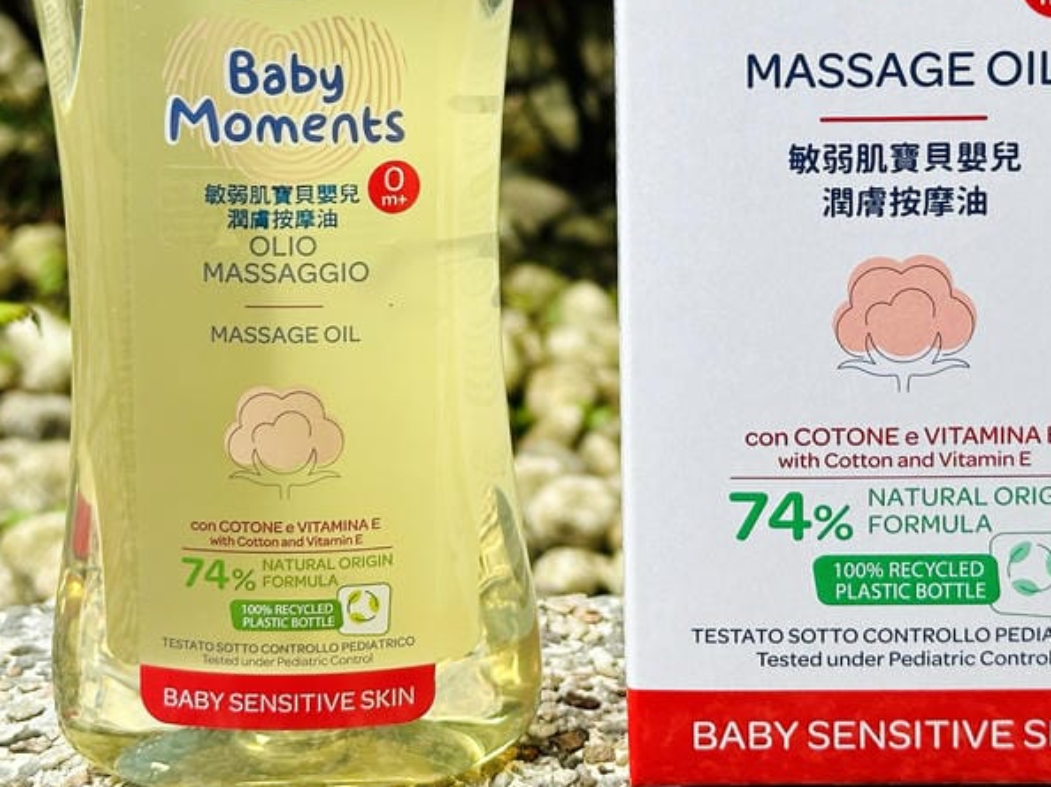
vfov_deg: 15.1
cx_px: 646
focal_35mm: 97
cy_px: 99
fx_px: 2944
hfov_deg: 20.2
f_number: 1.78
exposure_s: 1/513
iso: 64
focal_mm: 6.86
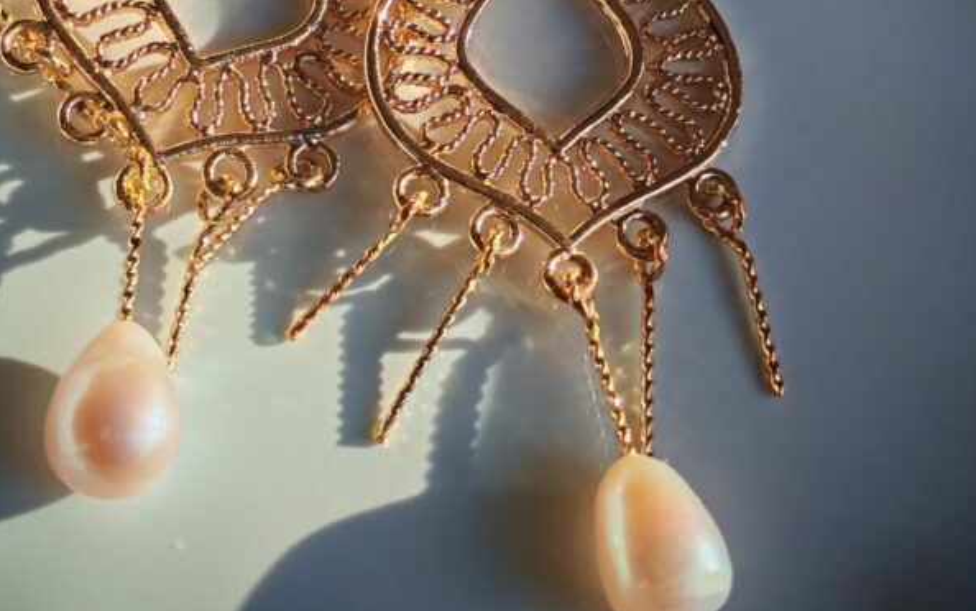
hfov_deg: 21.4
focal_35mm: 97
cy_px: 49
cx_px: 488
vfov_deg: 13.4
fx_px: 2582
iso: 50
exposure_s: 1/470
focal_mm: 5.52
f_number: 1.95
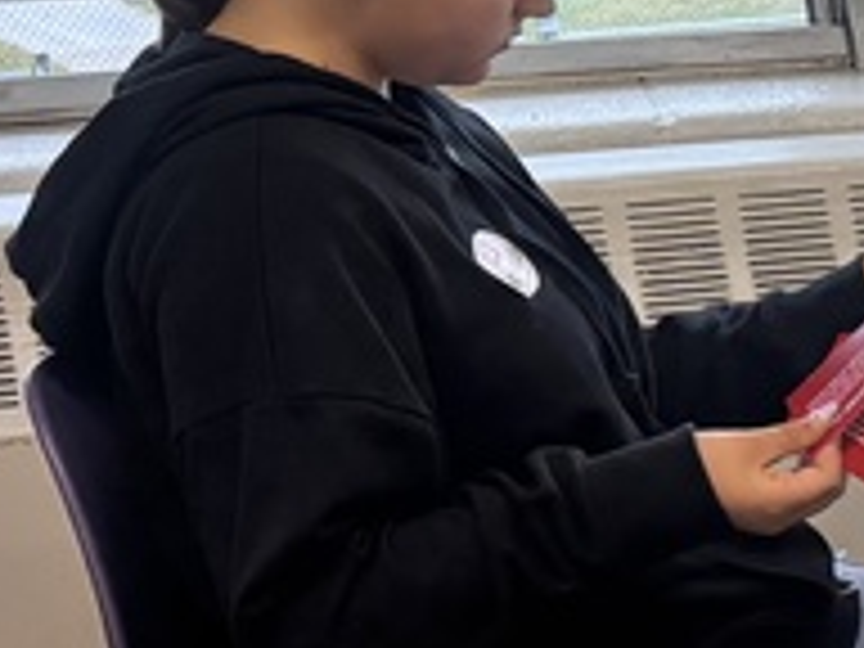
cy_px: 765
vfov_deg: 11.4
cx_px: 1728
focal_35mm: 128
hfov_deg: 13.3
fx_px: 3195
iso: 160
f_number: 1.78
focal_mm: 6.76
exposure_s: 1/120
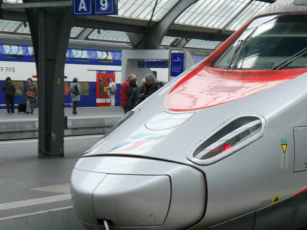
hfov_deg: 19.5
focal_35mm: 95
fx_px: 843
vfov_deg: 15.6
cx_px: 359
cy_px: 100
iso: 160
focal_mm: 19
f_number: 4.2
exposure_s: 1/60
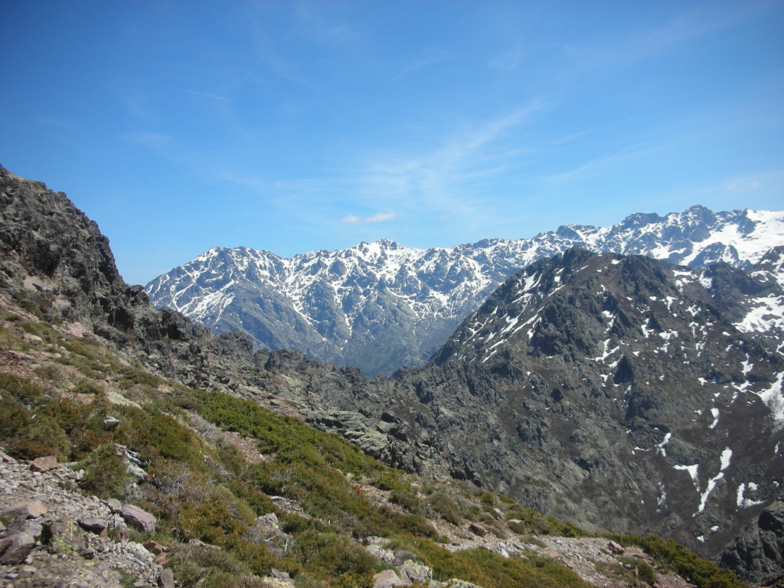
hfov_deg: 52.6
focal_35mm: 35
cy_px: 294
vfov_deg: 40.7
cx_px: 392
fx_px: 793
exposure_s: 1/106
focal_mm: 5.8
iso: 50
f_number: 8.5
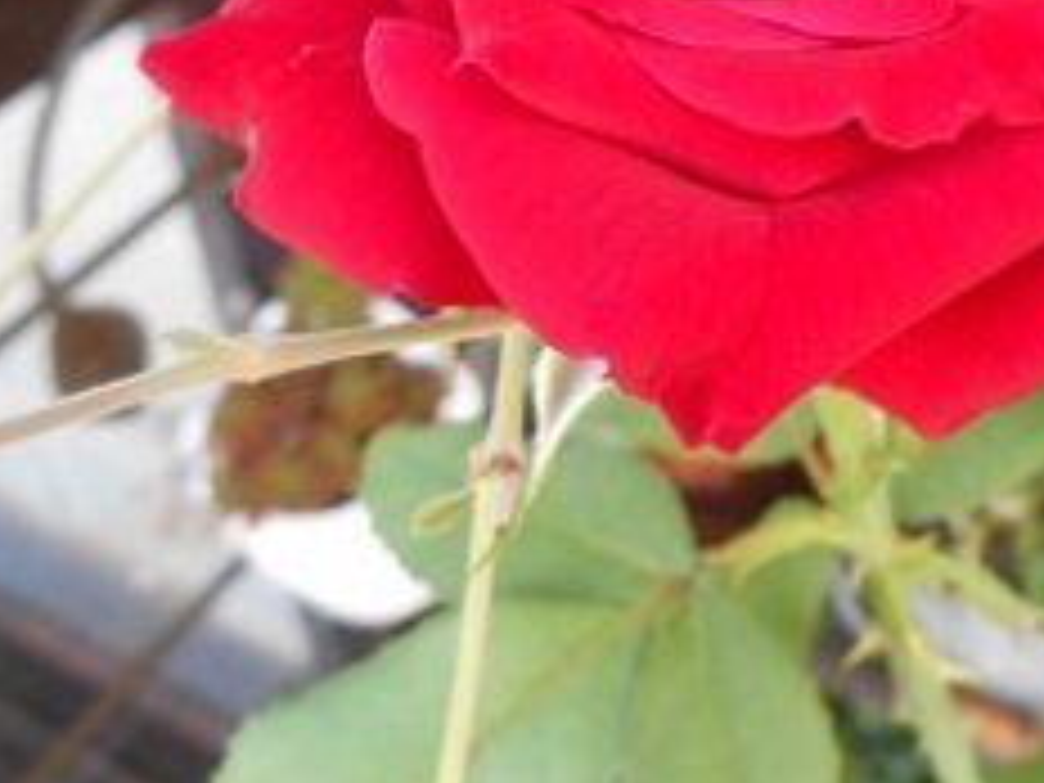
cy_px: 61
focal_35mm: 56
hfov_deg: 33.6
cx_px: 792
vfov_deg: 25.2
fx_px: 1689
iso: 200
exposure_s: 1/30
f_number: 3.4
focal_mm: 4.7
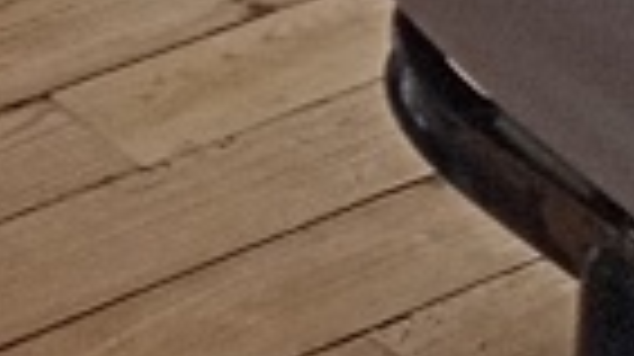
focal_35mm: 221
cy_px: -1325
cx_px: -1308
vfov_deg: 4.7
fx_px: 3712
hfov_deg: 8.2
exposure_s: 1/50
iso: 366
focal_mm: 4.27
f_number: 1.8
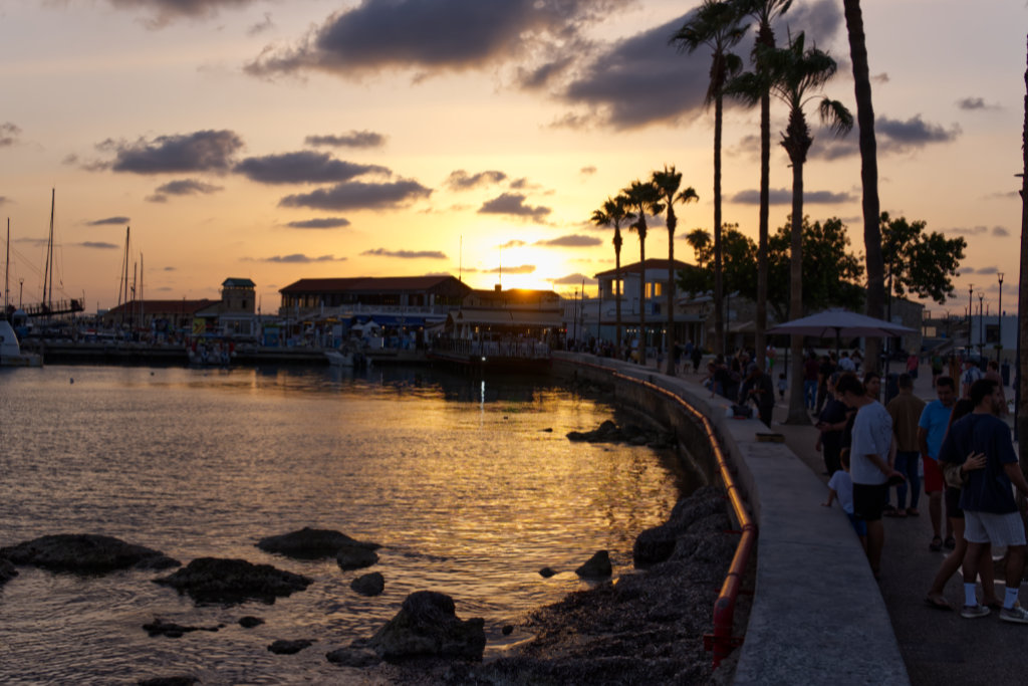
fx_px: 1285
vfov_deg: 29.9
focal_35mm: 45
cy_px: 343
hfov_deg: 43.6
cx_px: 514
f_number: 4.5
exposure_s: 1/400
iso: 100
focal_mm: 30
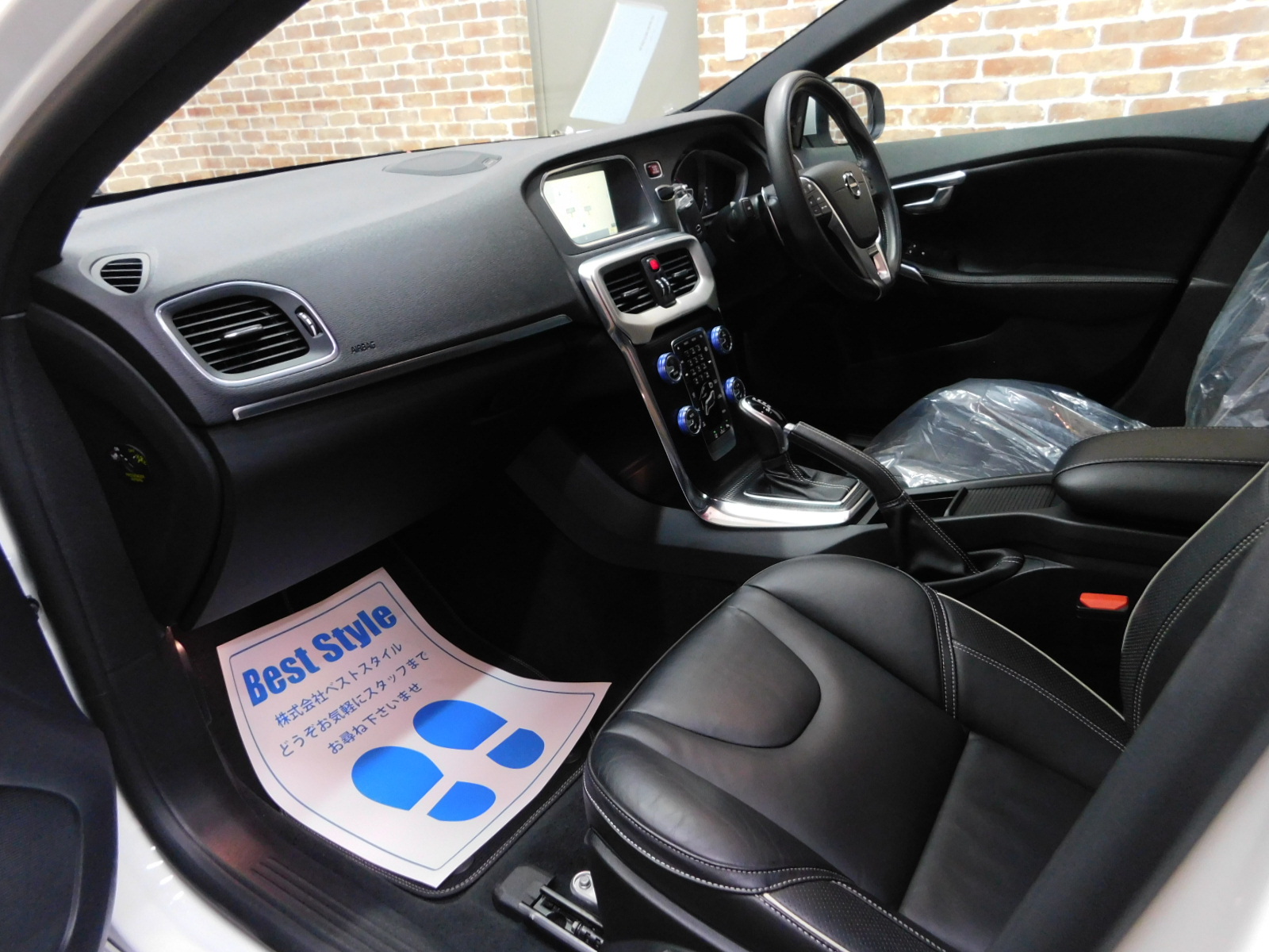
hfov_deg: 73.9
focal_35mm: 23
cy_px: 476
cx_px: 634
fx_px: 843
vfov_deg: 58.9
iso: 400
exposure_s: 1/15
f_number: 3
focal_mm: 4
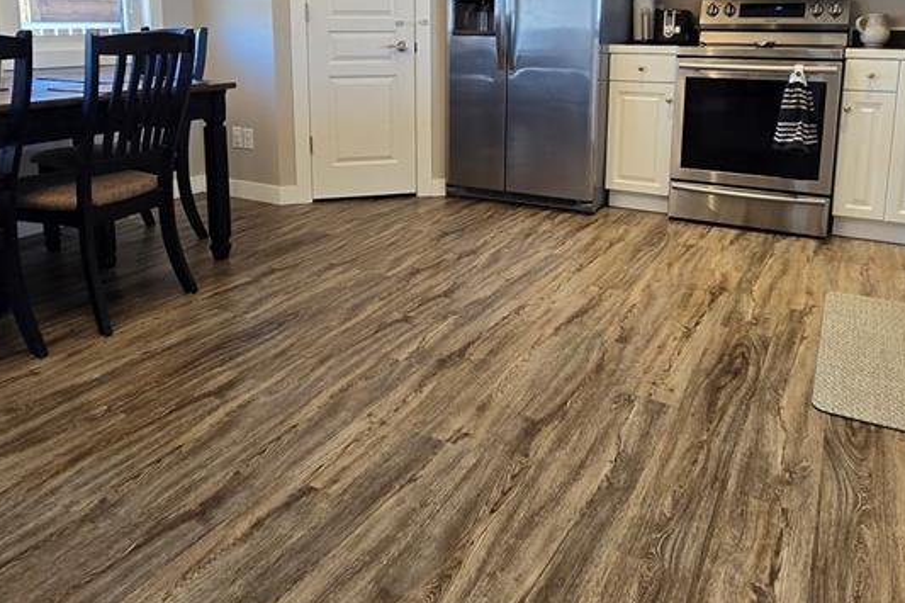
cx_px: 462
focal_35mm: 26
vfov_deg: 47.2
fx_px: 653
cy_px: 131
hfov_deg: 69.4
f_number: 2.2
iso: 100
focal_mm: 2.2
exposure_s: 1/60
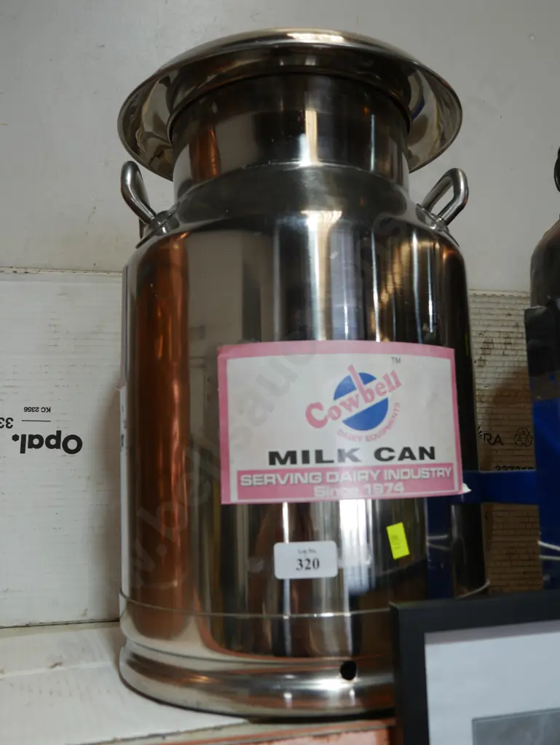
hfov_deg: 41.8
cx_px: 280
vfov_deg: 53.9
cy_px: 372
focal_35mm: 34
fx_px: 733
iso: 200
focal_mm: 17
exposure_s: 1/60
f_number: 4.5
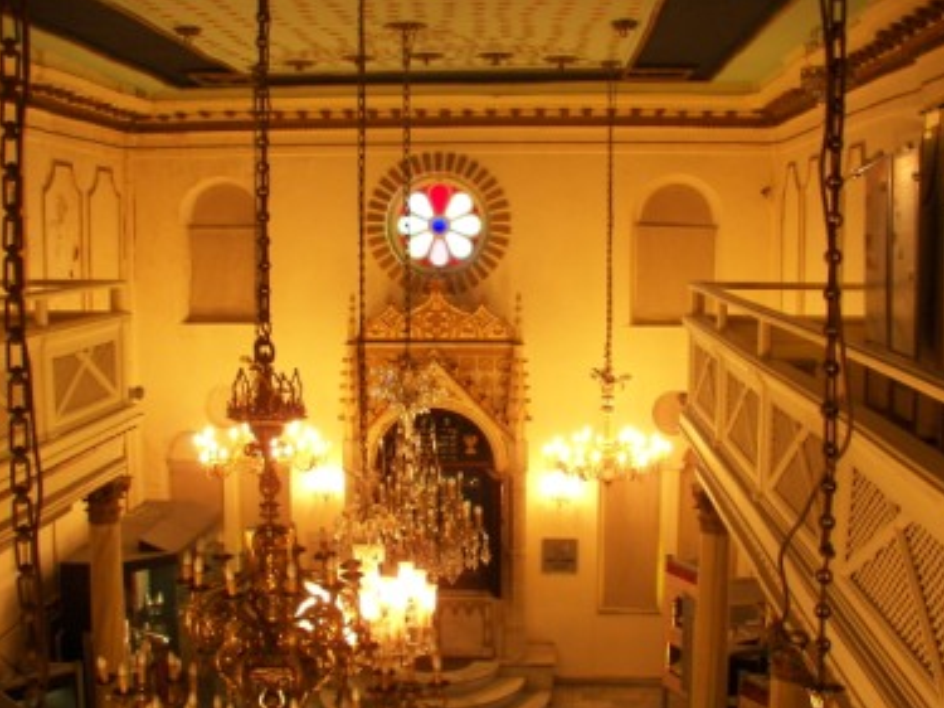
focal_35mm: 43
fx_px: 1172
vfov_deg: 33.6
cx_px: 478
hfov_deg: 43.9
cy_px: 340
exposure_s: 1/13
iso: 100
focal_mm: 6
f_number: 2.8
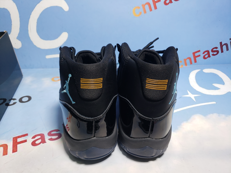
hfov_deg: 67.3
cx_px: 116
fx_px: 174
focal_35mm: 26
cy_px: 86
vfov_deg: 53.1
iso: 50
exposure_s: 1/260
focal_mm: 4.3
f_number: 1.5
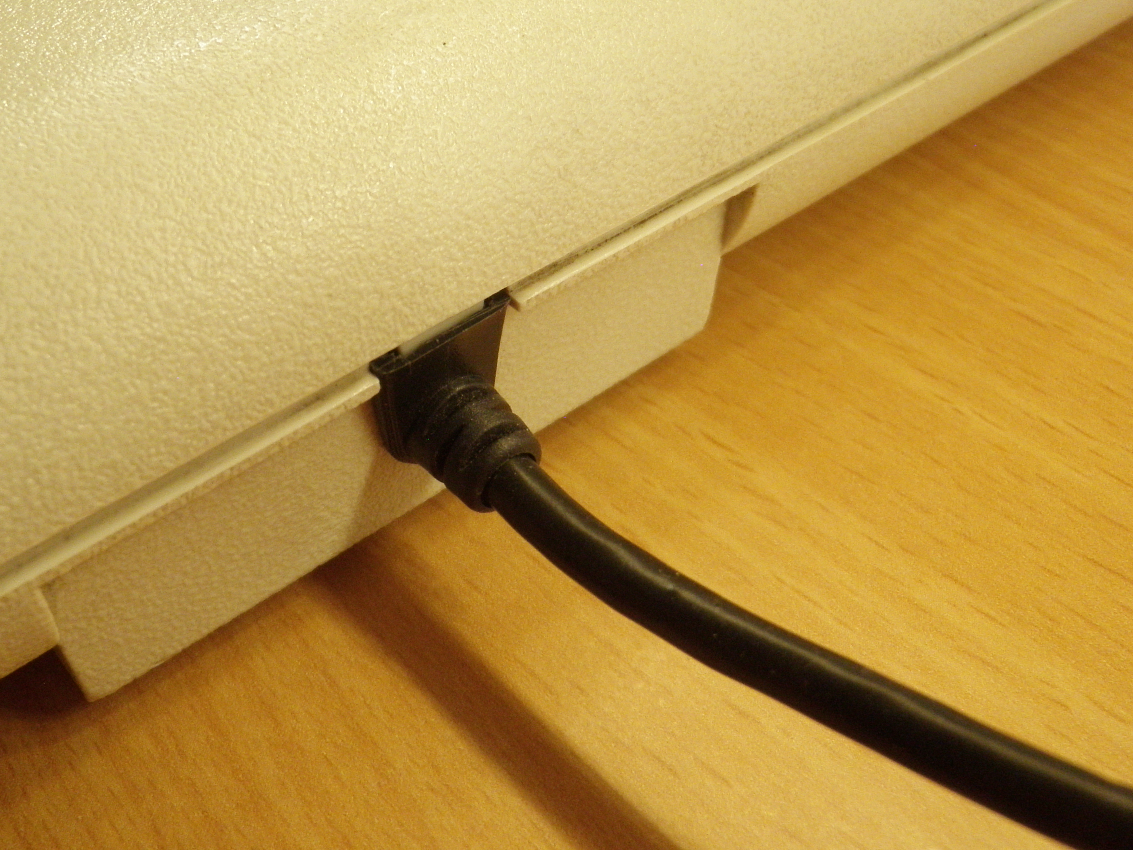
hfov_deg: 48.8
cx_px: 470
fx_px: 1244
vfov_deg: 37.7
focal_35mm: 38
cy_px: 445
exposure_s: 1/15
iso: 200
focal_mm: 5
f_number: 3.5
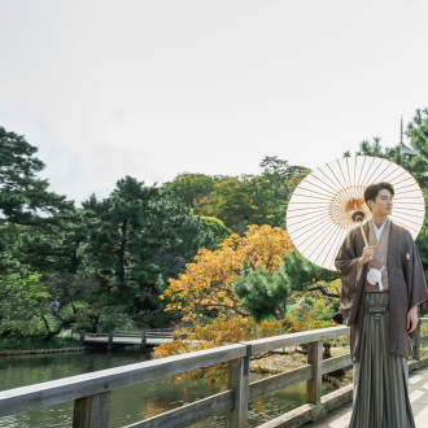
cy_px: 238
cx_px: 466
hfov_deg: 40.6
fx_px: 462
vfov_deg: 49.6
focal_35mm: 33
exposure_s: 1/500
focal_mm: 16
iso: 160
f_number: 4
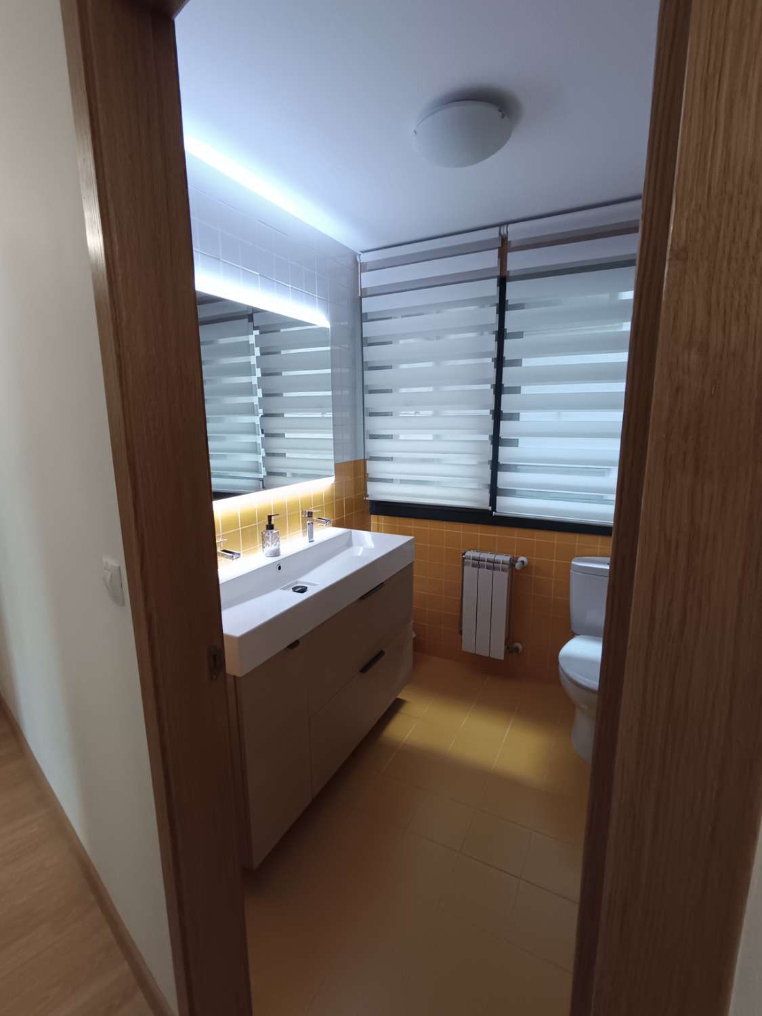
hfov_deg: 81.7
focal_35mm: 15
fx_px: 440
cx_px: 381
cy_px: 508
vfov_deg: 98.2
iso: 300
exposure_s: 1/50
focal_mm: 1.65
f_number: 2.2
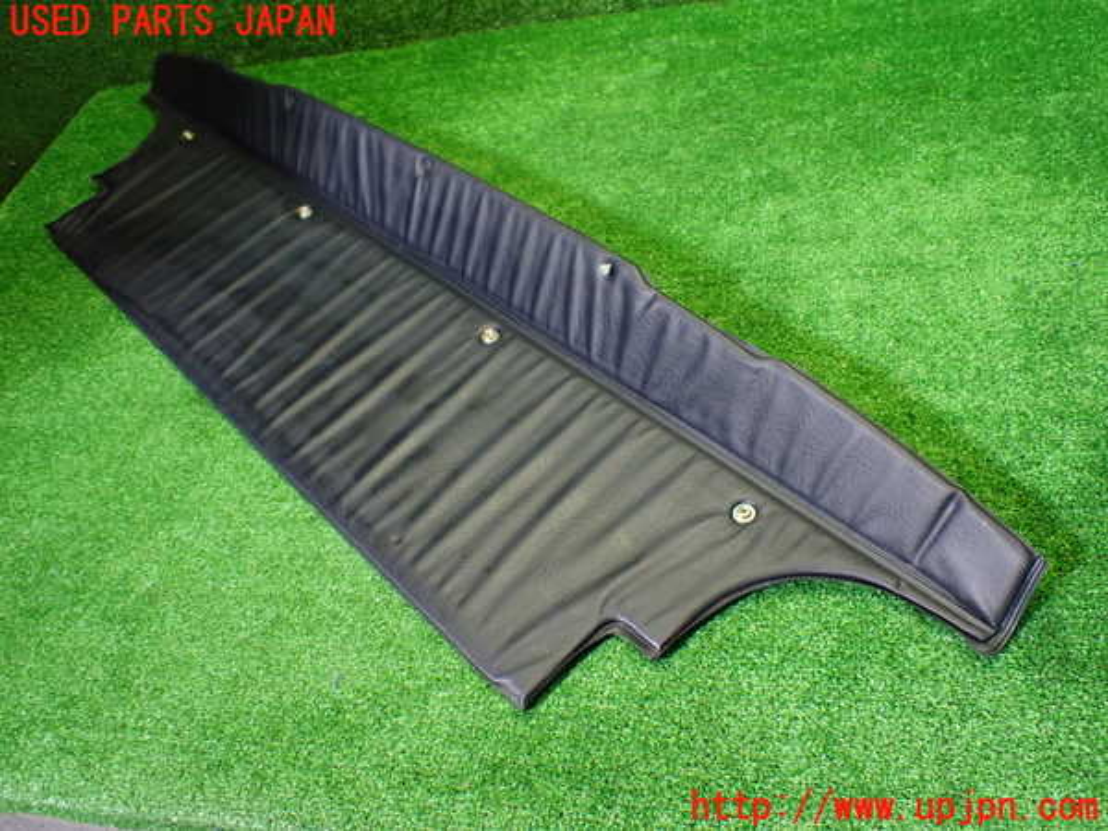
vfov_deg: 46.8
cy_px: 416
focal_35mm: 30
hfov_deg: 60.0
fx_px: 960
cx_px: 554
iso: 640
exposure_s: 1/125
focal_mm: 5.4
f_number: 2.3
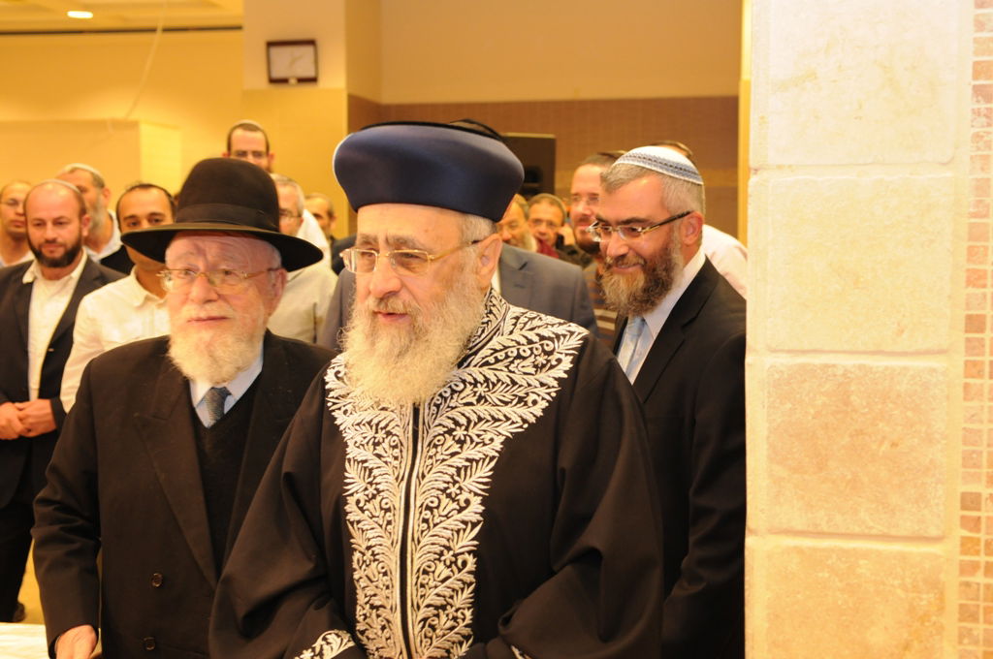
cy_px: 330
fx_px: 1281
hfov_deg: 42.4
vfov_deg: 28.9
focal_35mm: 46
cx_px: 496
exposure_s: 1/50
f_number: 3.5
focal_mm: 31
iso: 800
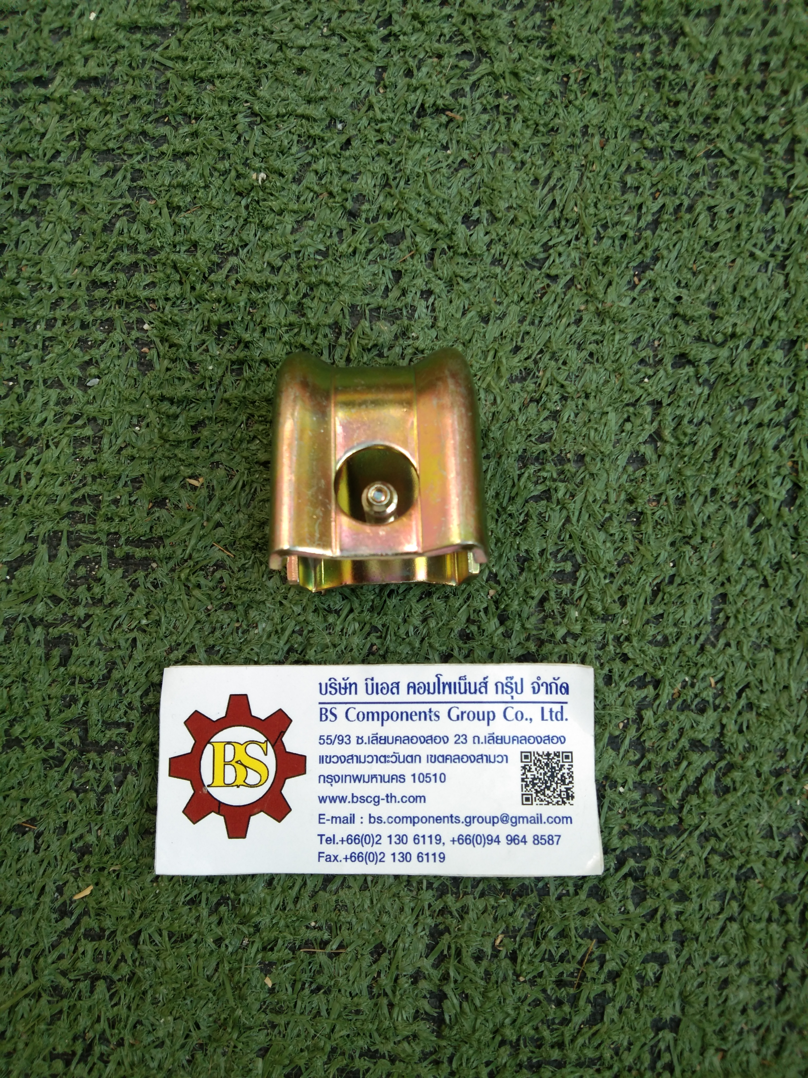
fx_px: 934
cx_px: 404
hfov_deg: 46.8
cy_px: 539
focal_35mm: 30
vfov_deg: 60.0
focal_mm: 3.65
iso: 132
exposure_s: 1/100
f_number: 2.2
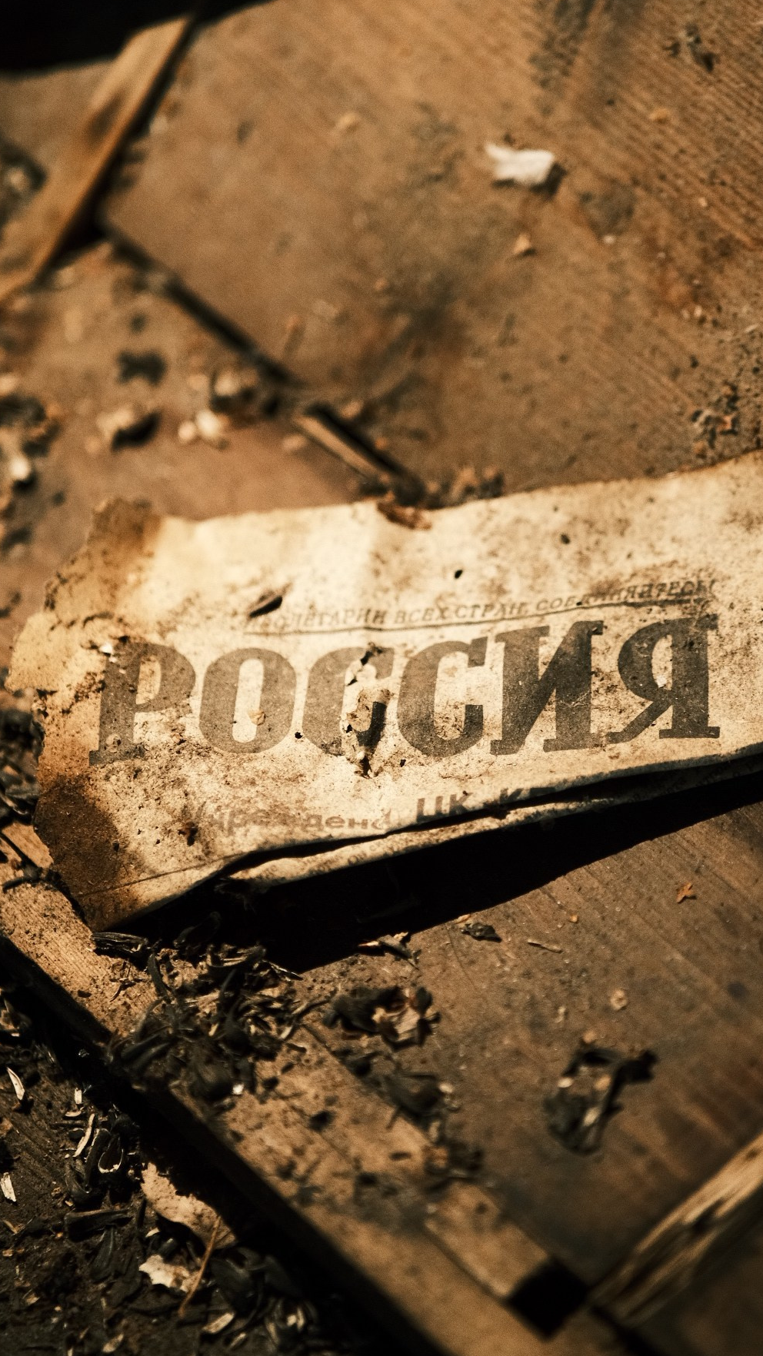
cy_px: 677
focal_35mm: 135
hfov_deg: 9.0
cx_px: 395
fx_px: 4857
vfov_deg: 15.9
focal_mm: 85
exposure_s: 1/80
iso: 2000
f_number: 1.8
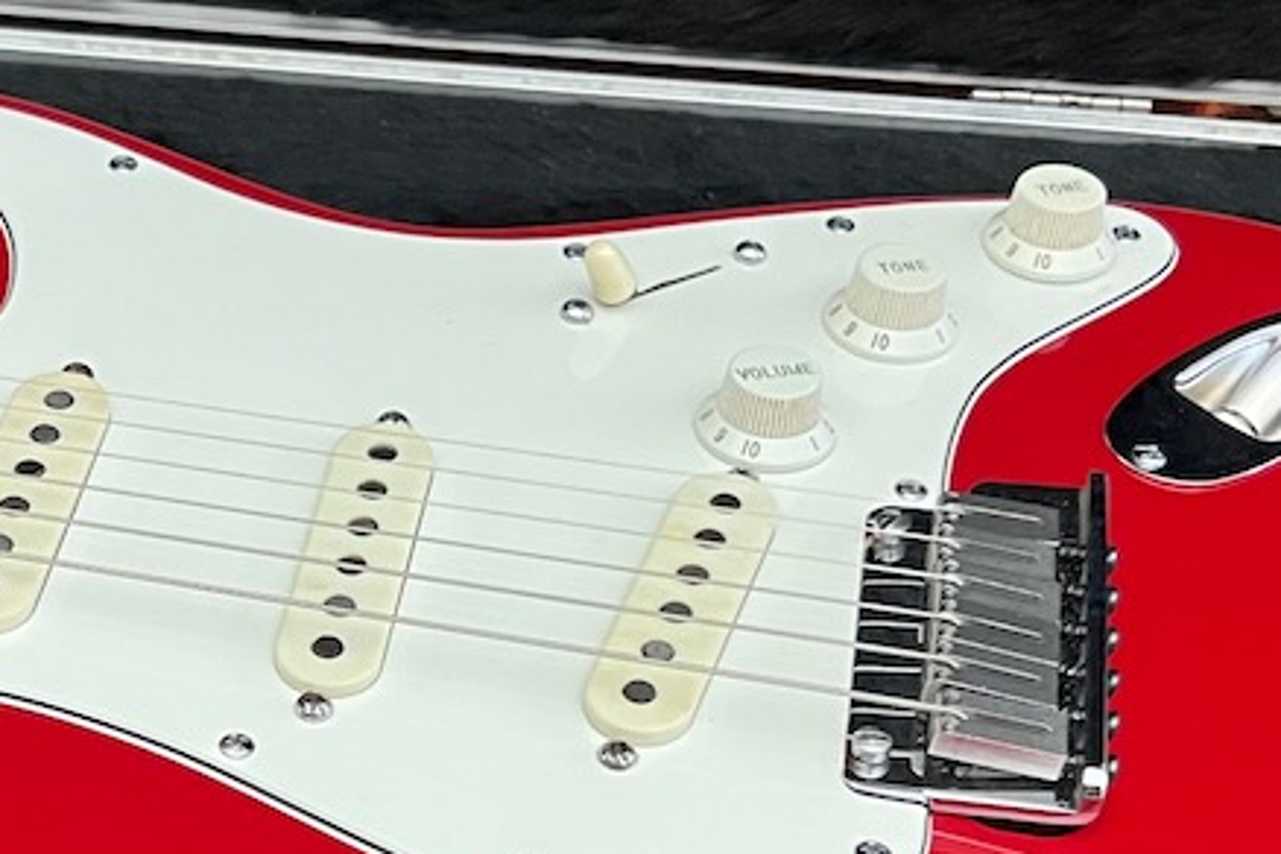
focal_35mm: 79
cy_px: 752
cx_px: 246
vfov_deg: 17.1
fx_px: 2811
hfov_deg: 25.2
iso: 500
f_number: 1.5
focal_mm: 5.7
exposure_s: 1/60
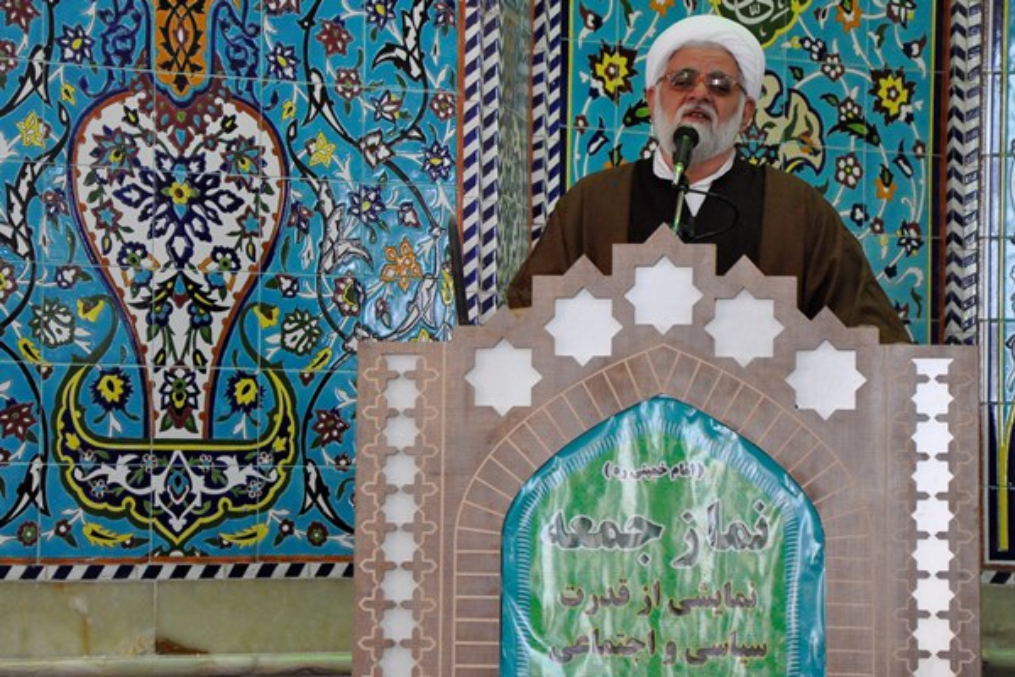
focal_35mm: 147
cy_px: 338
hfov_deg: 14.0
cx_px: 508
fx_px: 4144
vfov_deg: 9.3
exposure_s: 1/125
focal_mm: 98
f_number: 5.6
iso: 3200
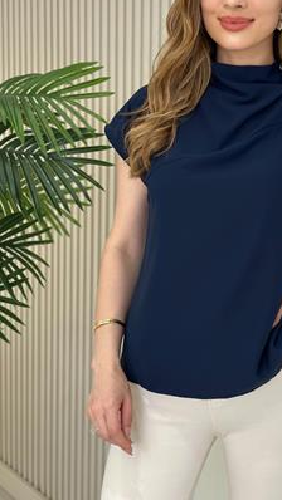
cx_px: 242
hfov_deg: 17.0
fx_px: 930
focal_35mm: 70
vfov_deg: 30.1
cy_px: 202
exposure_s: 1/130
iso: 64
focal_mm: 6.86
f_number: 1.78
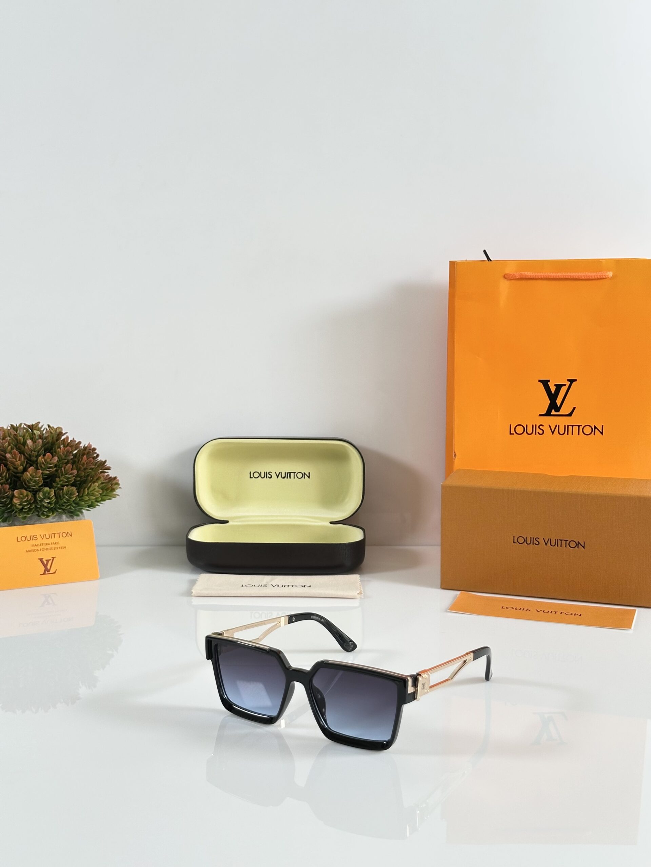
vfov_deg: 39.7
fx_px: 1204
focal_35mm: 48
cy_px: 434
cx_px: 326
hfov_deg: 30.3
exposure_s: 1/121
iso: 80
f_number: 1.78
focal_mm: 6.86
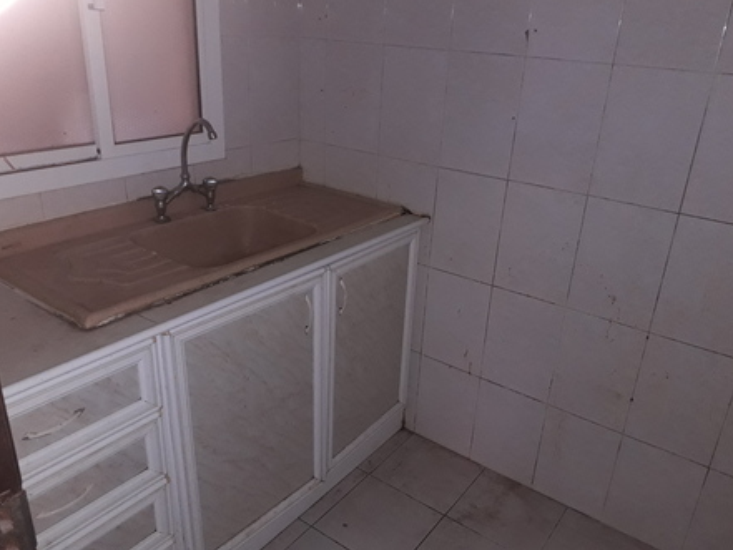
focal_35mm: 28
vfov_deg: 49.8
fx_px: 593
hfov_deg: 63.4
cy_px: 268
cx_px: 373
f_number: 1.9
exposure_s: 1/33
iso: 160
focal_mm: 3.6
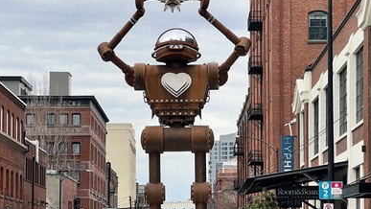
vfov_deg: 9.5
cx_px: 188
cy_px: 178
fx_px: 1260
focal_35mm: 128
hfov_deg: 16.8
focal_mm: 9
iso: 32
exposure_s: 1/109
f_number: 2.8
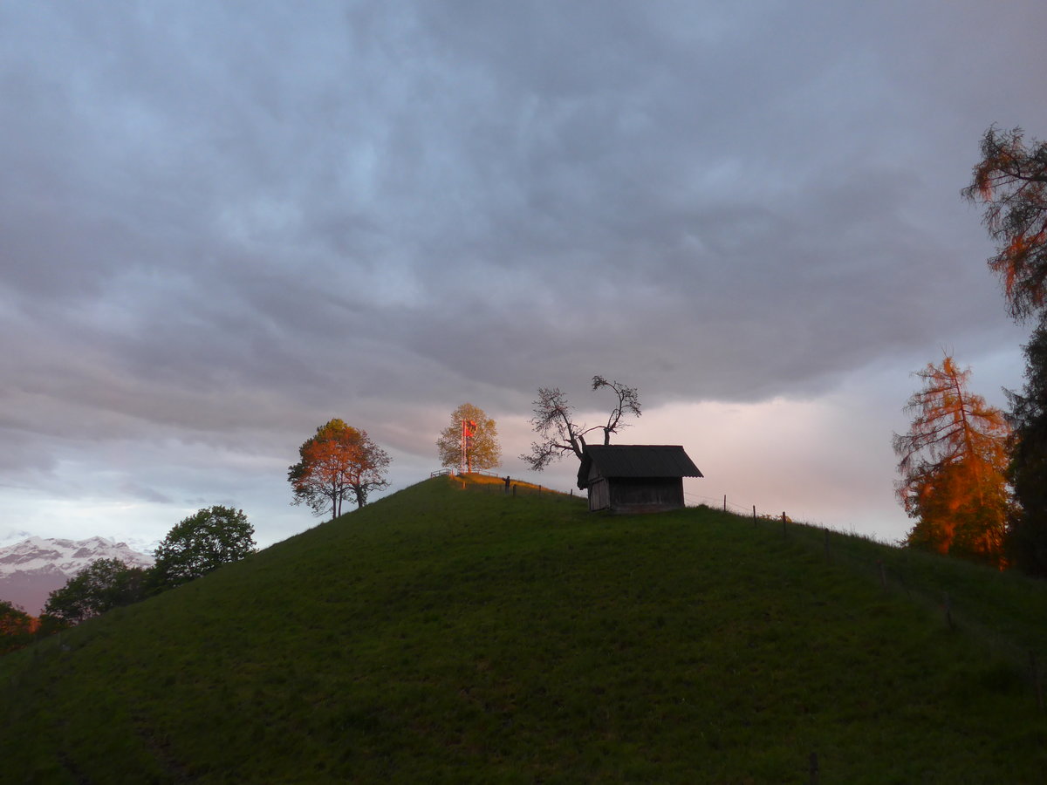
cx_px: 524
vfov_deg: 48.2
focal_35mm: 29
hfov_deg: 61.7
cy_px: 392
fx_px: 877
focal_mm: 6
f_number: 2
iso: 200
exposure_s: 1/60
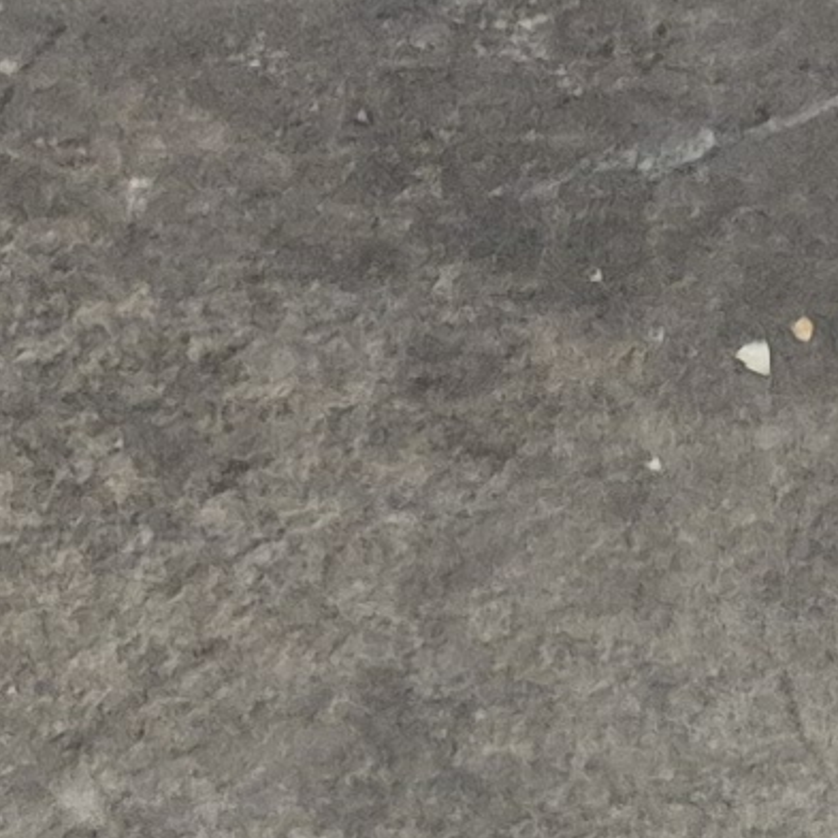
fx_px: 5669
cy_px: 2945
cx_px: 2685
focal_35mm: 207
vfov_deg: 7.1
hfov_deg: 7.3
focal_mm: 5.4
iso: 320
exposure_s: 1/120
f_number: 1.8
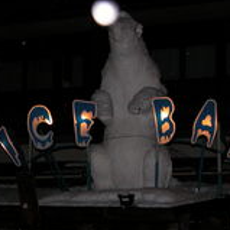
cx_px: 16
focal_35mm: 118
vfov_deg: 14.7
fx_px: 887
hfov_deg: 14.6
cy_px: 174
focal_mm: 13.7
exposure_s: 1/60
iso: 200
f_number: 3.1
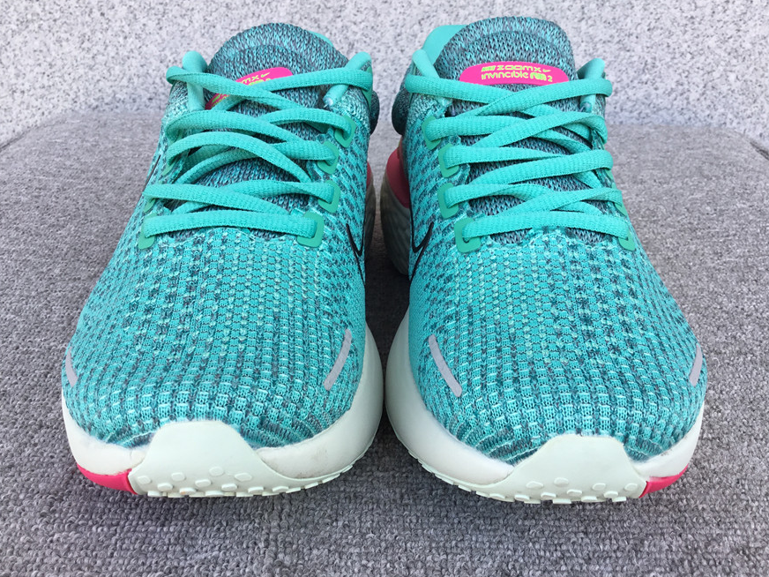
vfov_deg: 44.2
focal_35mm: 32
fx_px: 711
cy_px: 295
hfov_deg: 56.8
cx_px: 393
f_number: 2.4
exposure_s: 1/149
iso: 25
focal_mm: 3.3
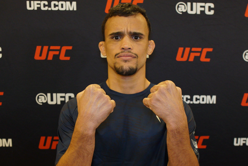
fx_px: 165
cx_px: 124
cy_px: 83
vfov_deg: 53.1
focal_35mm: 24
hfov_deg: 73.7
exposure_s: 1/60
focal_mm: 16
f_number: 2.5
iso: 1000
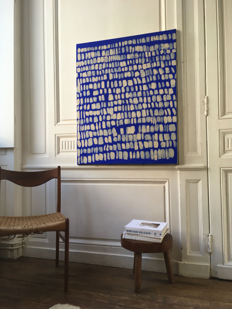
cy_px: 154
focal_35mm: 29
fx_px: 259
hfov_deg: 48.2
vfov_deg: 61.7
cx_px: 116
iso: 25
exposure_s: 1/33
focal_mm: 4.15
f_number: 2.2
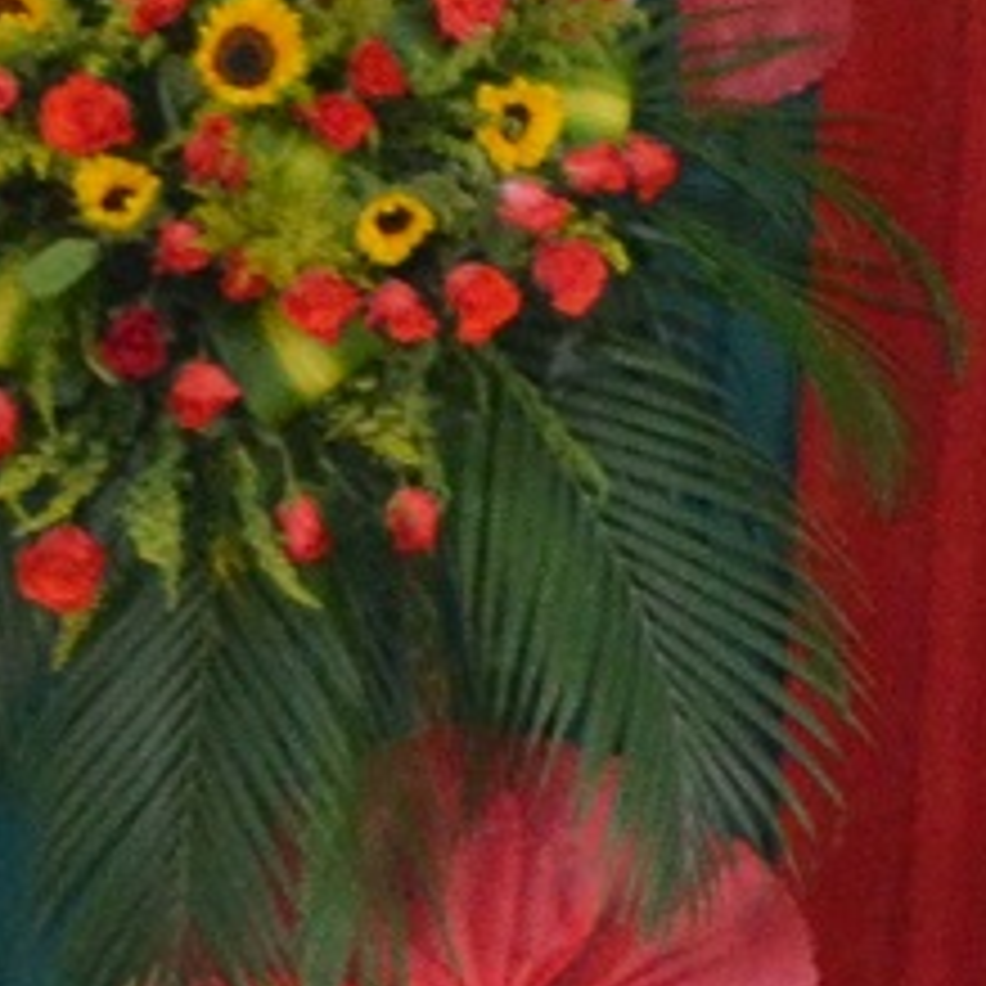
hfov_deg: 5.1
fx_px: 9893
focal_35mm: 307
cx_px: 3921
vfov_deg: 5.6
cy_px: -570
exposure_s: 1/60
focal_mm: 22
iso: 1600
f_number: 3.8
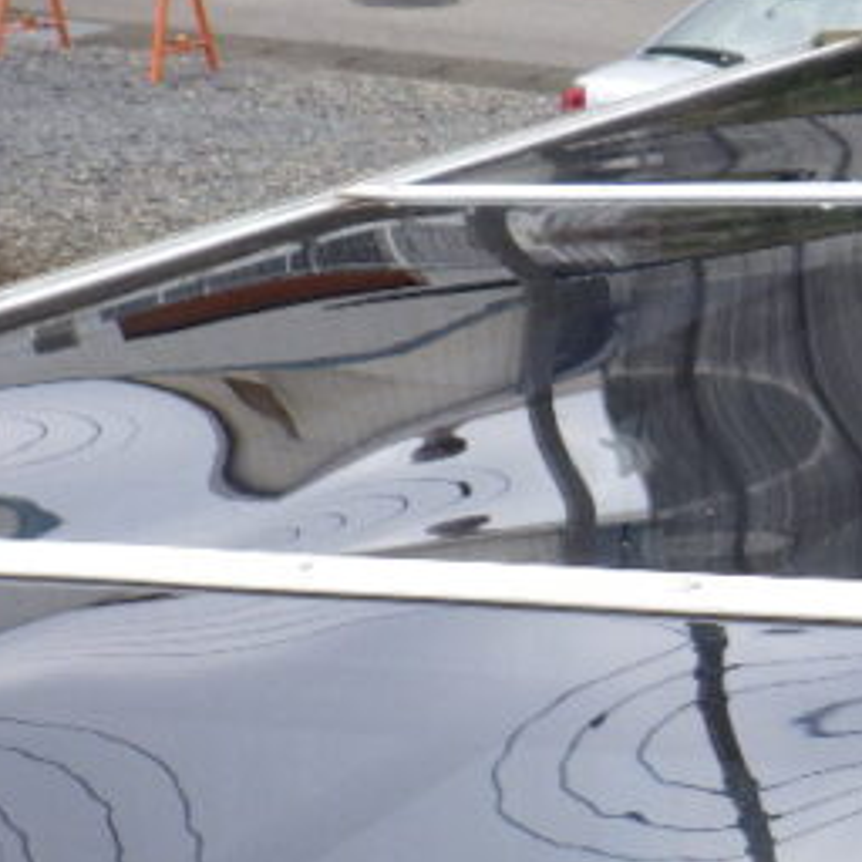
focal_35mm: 99
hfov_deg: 16.0
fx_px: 2789
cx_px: 1310
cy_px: 438
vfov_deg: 17.6
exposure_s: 1/400
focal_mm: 5
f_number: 4.2
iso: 125
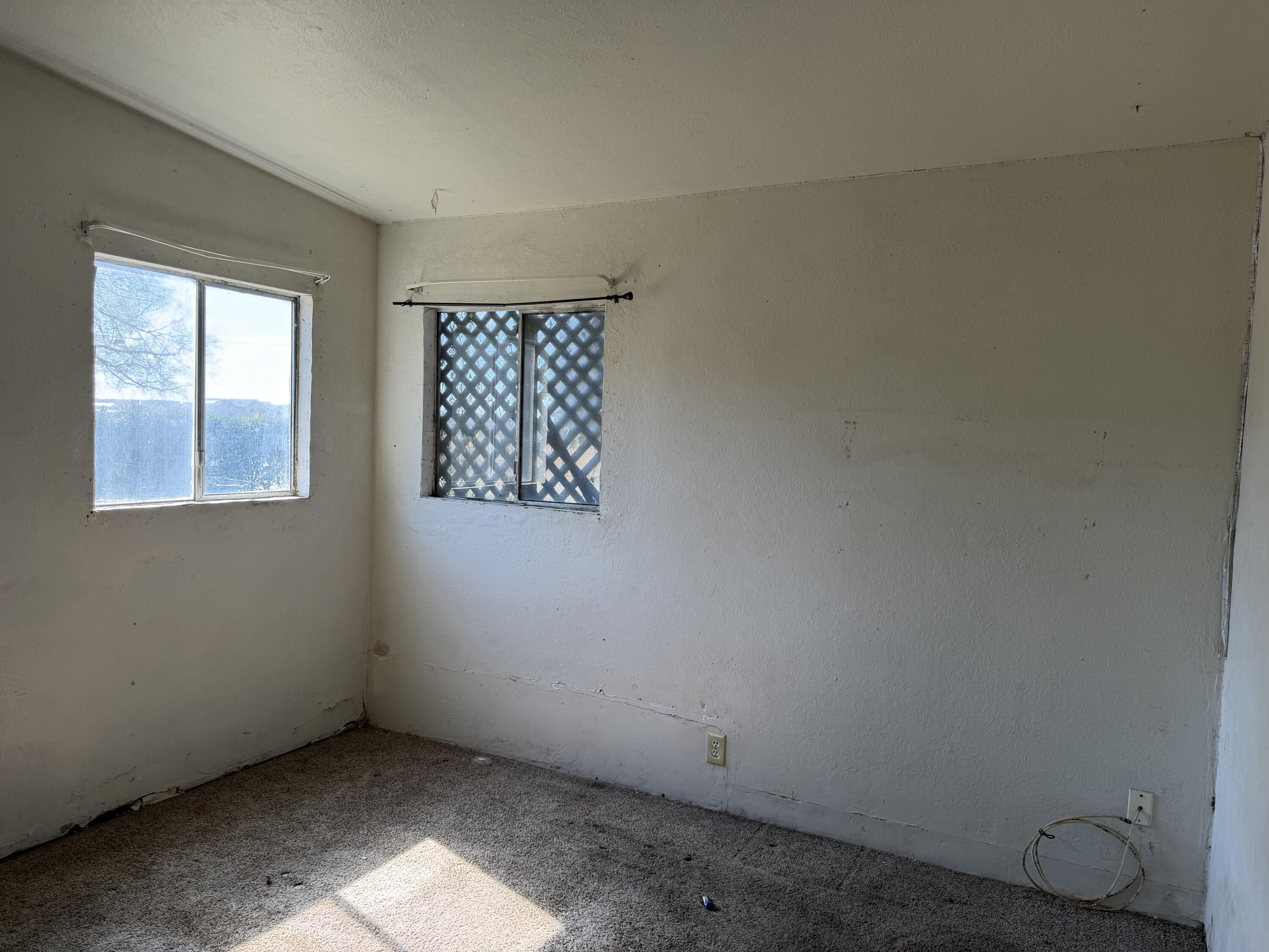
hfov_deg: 71.6
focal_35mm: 24
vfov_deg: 56.8
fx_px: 880
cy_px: 476
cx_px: 634
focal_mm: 6.76
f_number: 1.78
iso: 64
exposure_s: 1/181
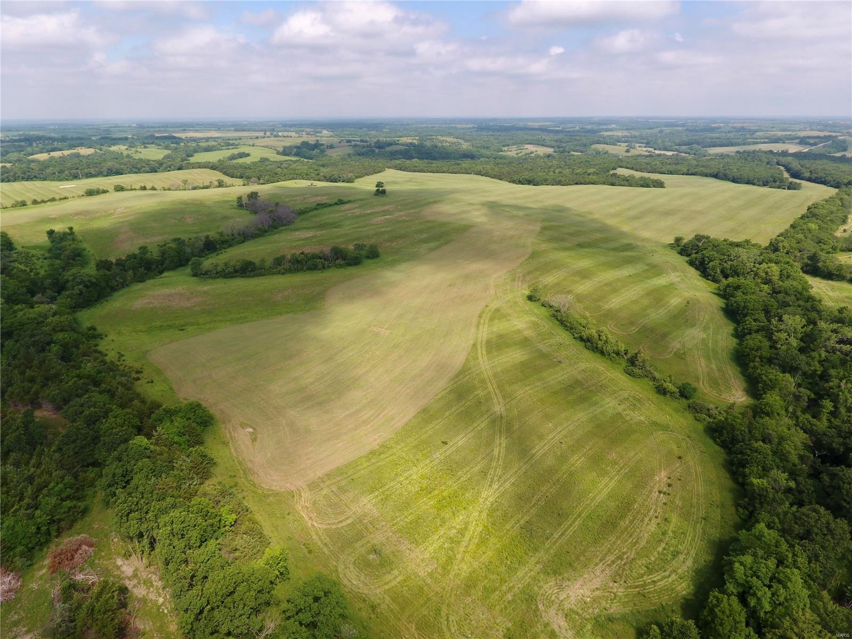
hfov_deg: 81.7
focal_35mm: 20
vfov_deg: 66.0
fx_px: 492
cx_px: 426
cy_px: 320
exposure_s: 1/728
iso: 100
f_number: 2.8
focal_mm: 3.61
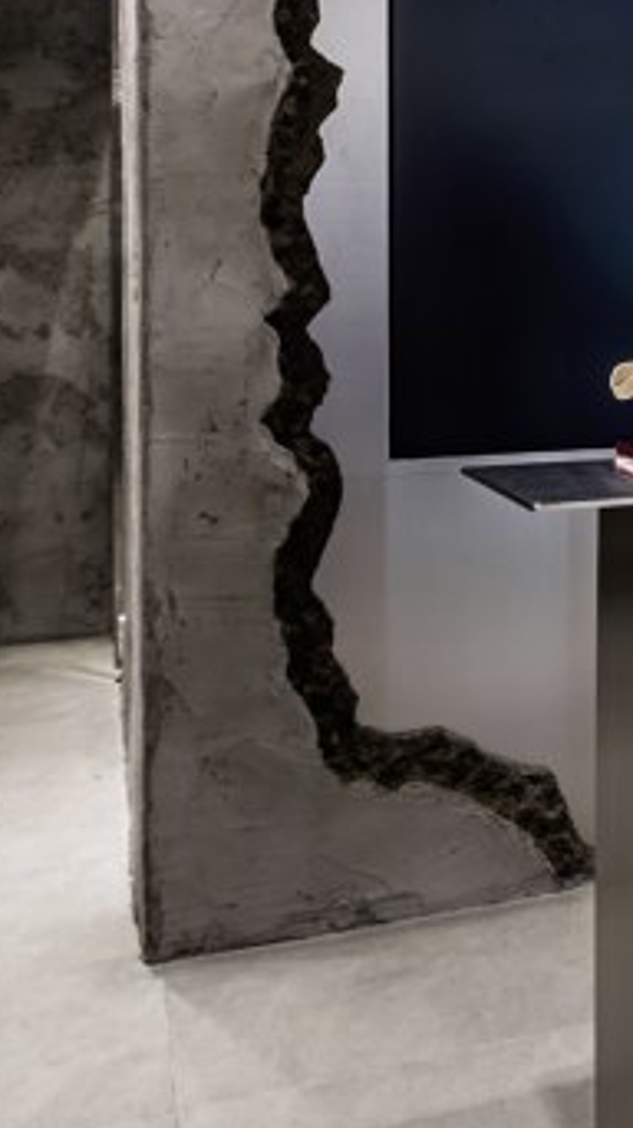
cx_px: 1358
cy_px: 335
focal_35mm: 62
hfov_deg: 14.9
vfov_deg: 33.4
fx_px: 1853
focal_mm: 15
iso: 100
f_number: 11
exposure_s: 1/8
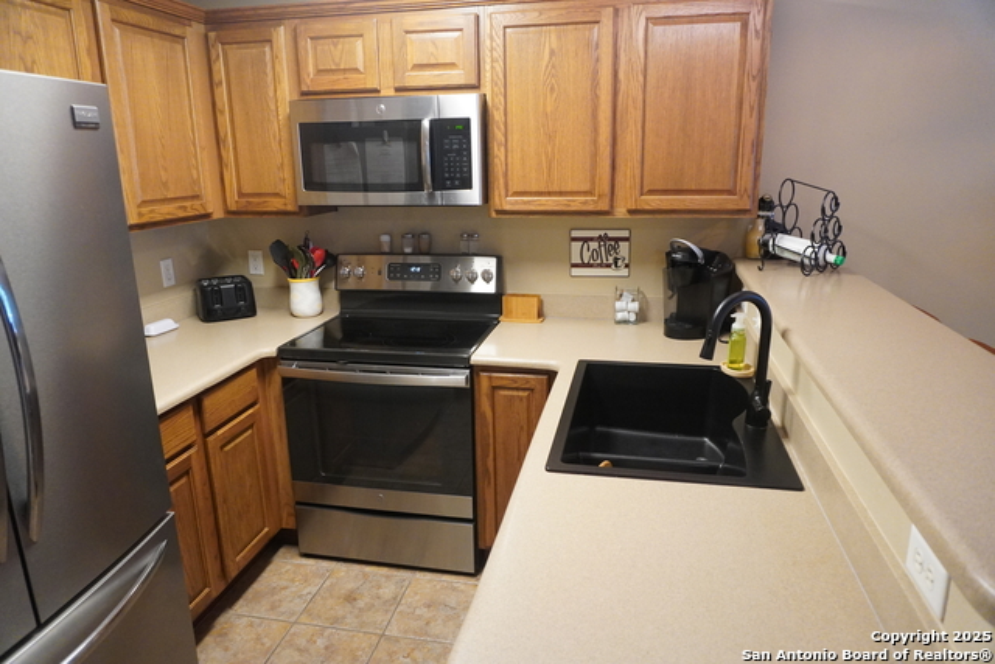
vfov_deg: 53.2
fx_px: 663
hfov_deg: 73.7
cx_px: 498
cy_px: 332
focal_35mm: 24
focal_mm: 16
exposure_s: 1/160
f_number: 3.5
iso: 3200
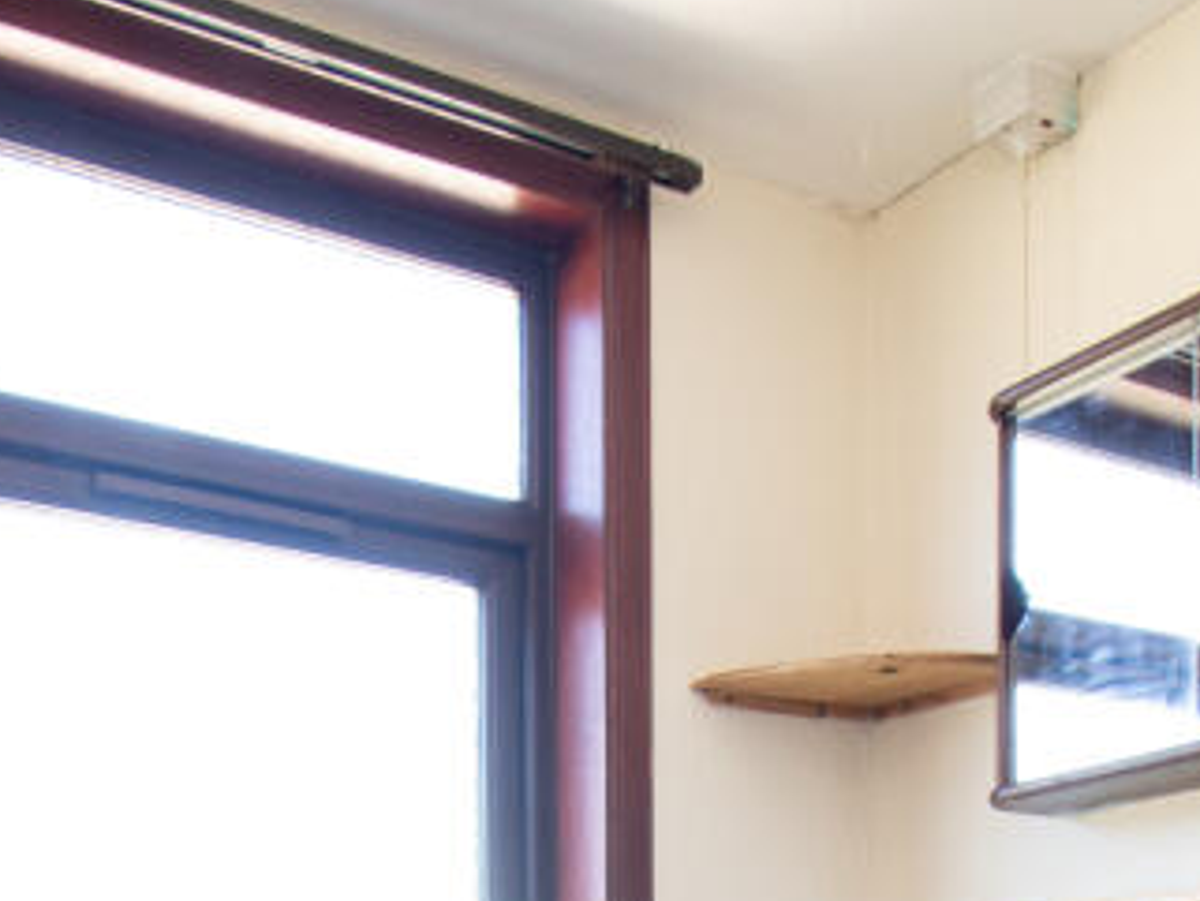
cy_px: 1155
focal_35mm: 46
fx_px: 1595
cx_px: 449
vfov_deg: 26.9
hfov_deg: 40.9
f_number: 9
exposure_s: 1/5
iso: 250
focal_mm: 10
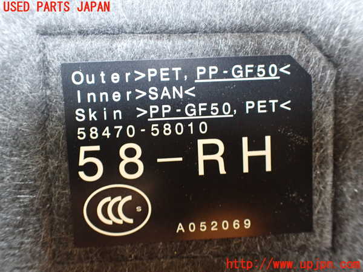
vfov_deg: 46.8
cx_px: 182
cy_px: 136
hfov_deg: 60.0
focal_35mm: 30
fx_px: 315
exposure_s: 1/40
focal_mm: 5.4
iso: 800
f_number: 2.3
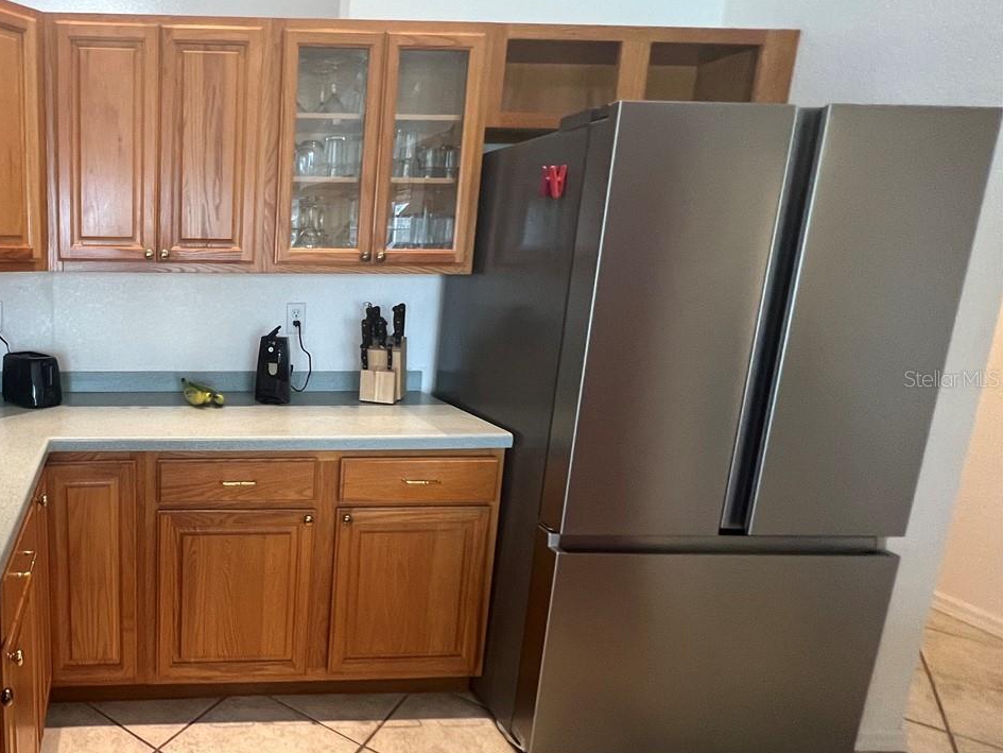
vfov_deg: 61.1
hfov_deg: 66.7
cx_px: 155
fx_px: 638
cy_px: 378
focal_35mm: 22
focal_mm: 1.57
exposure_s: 1/60
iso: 250
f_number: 1.8
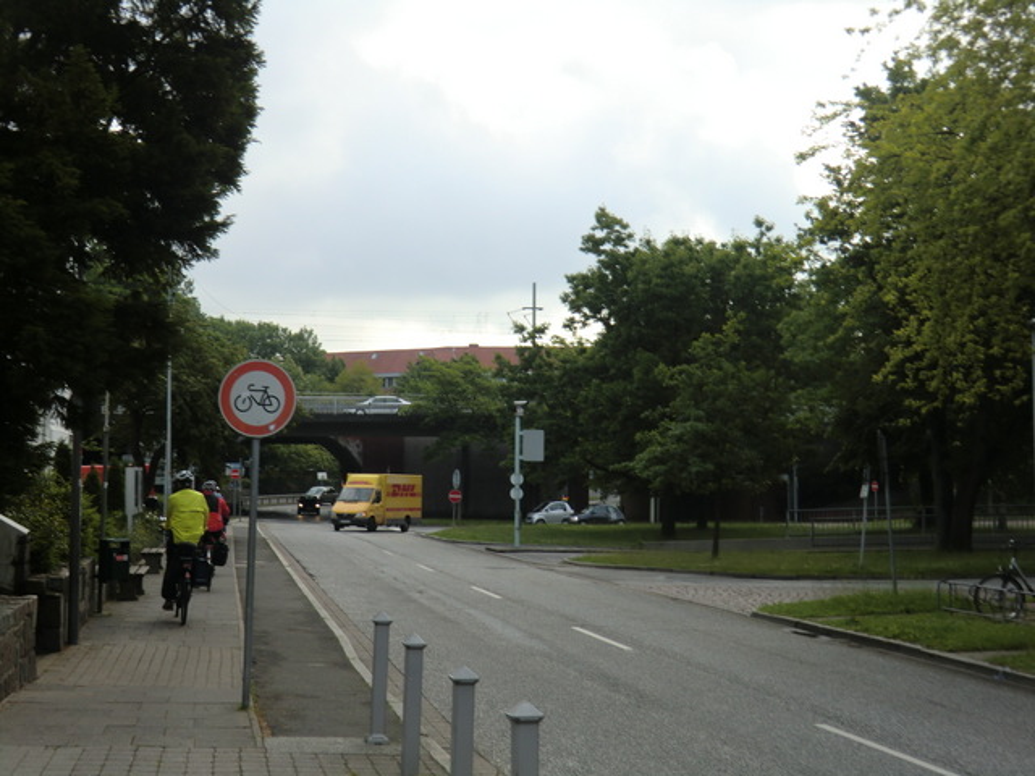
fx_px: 1405
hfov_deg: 40.4
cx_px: 518
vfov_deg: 30.9
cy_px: 388
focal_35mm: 47
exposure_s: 1/250
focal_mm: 8.4
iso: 64
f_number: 4
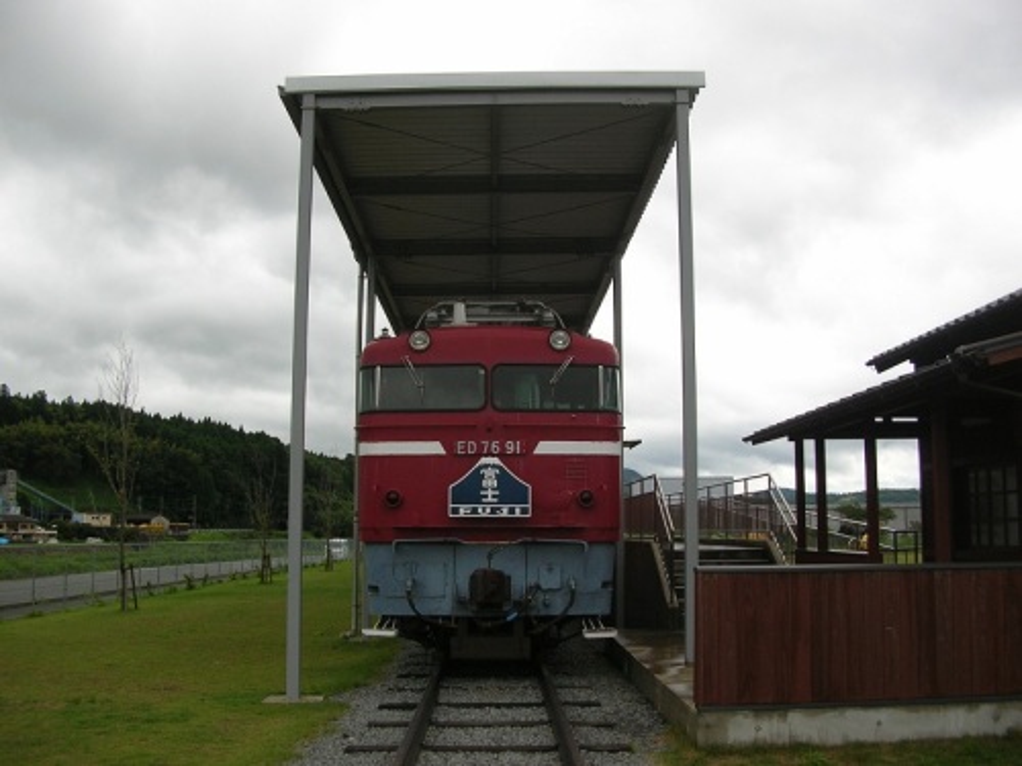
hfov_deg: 52.6
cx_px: 511
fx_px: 1033
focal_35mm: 35
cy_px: 383
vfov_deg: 40.7
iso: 50
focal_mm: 5.8
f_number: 2.8
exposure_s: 1/359
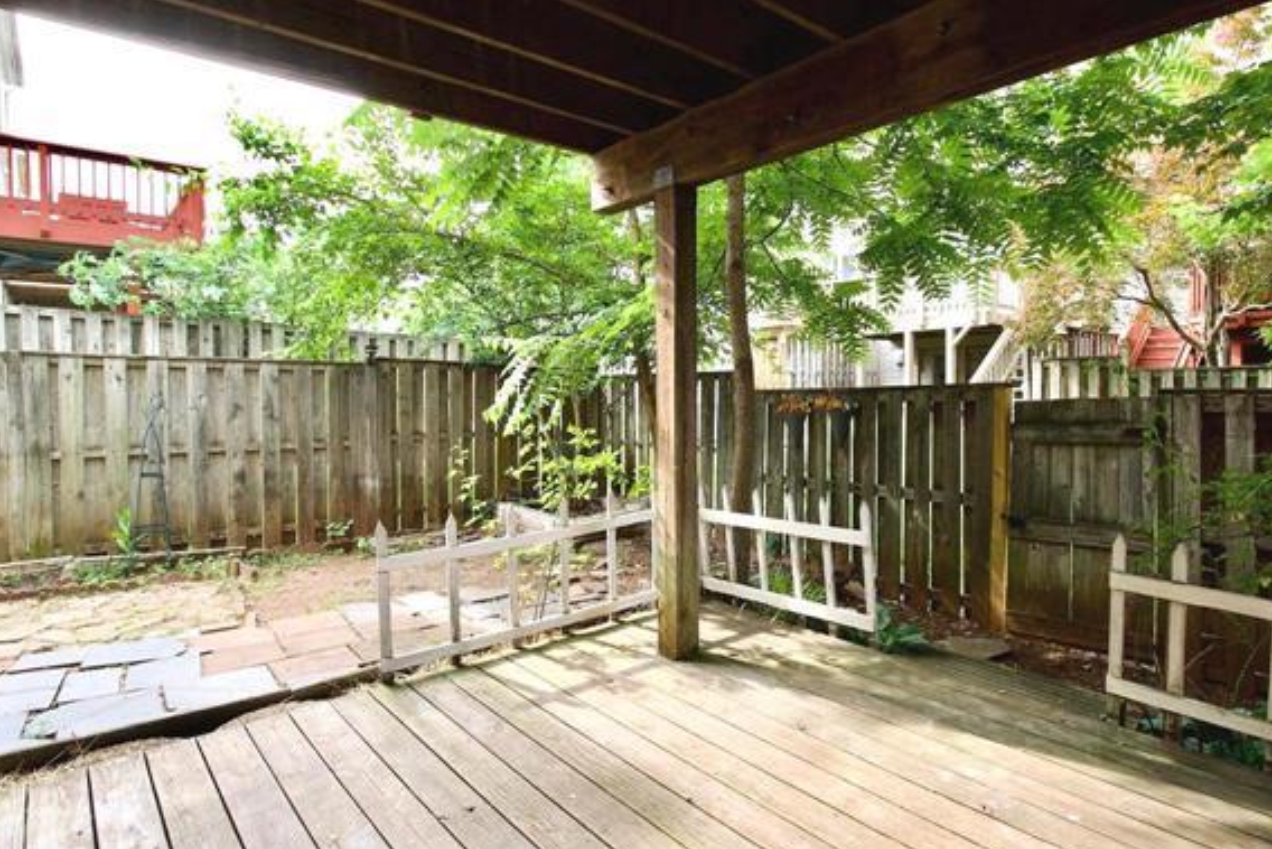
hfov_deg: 86.4
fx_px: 671
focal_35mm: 19
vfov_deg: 64.5
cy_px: 394
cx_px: 721
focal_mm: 10
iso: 400
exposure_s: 1/125
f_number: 7.1
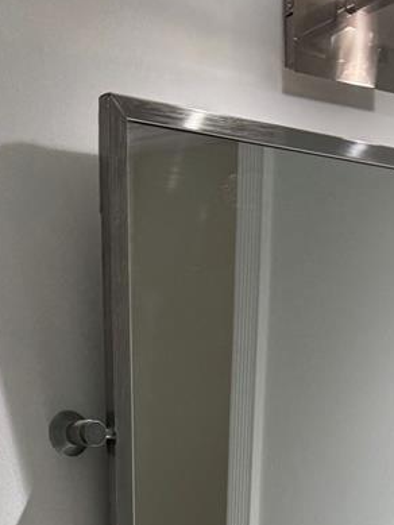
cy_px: 664
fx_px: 1122
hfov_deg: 19.9
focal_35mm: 74
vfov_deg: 23.5
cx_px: 252
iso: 64
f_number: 1.78
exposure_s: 1/120
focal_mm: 6.76
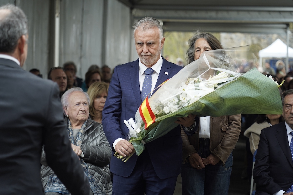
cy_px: 98
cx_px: 146
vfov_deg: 13.0
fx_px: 855
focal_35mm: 105
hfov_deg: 19.5
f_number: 4
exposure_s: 1/400
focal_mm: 105
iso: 400
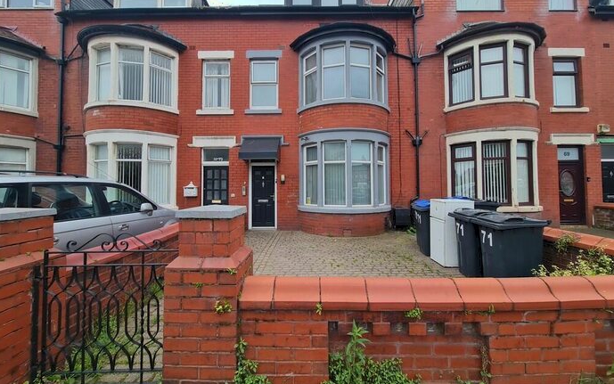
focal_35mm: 14
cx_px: 308
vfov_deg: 78.6
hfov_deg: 105.3
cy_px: 180
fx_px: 234
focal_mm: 2.2
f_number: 2.2
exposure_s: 1/798
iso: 64
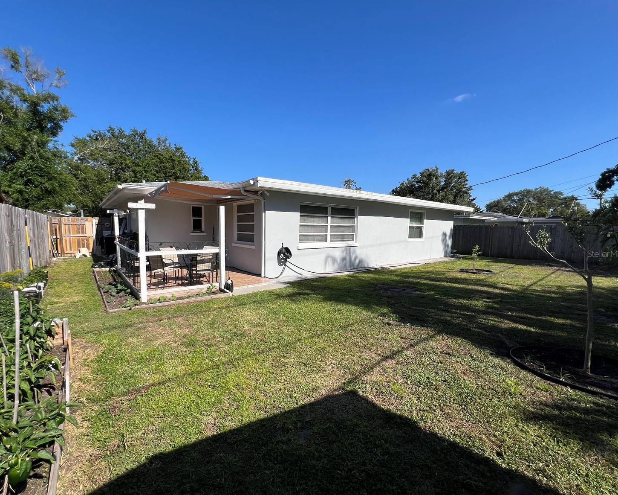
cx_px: 286
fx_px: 256
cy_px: 253
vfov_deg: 88.0
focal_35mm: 14
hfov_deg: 100.5
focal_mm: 1.57
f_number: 1.8
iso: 32
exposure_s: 1/2370
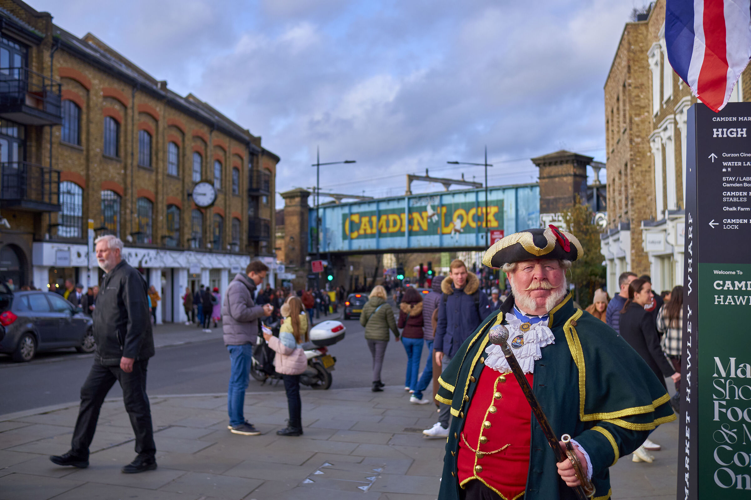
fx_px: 730
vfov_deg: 37.9
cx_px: 376
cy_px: 250
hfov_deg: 54.4
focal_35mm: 35
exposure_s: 1/4000
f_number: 2.5
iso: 800
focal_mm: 23
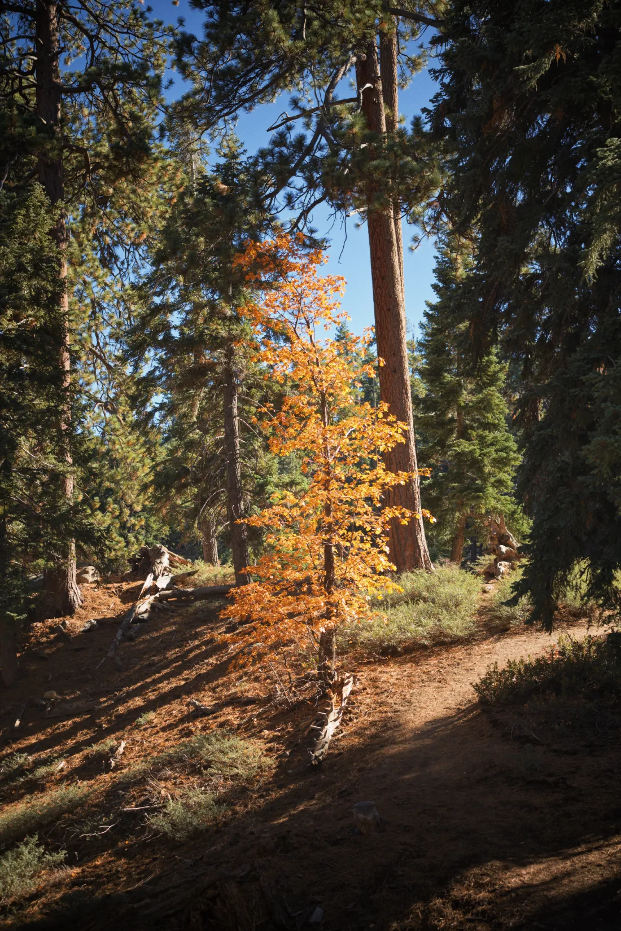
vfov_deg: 47.4
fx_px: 1061
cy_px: 466
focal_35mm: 41
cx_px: 310
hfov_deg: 32.6
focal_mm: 27
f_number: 1.2
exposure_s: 1/2500
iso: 125
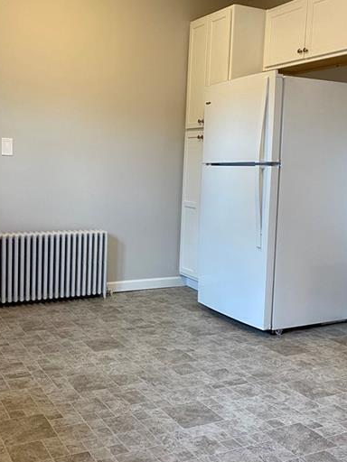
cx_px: 132
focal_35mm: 39
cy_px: 230
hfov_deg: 36.6
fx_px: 521
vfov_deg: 47.9
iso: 80
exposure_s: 1/60
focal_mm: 4.25
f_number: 1.8
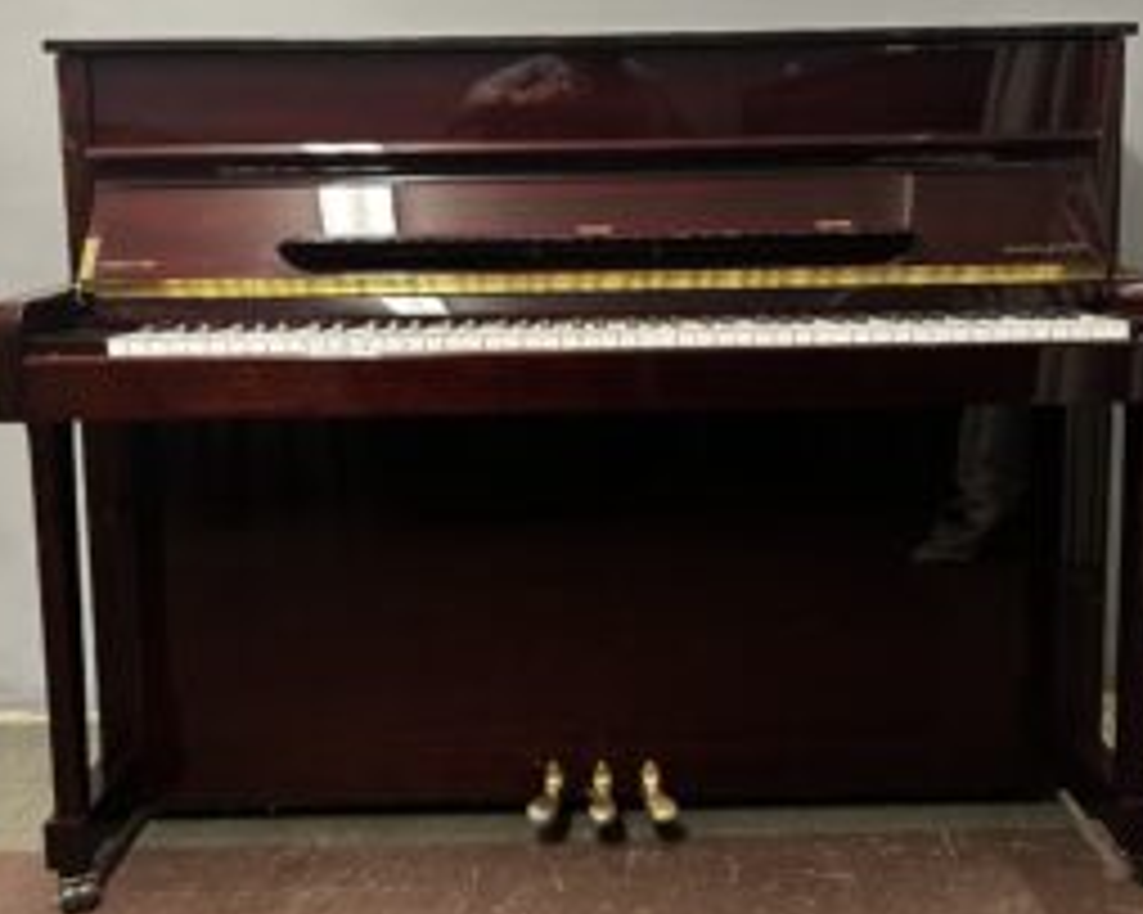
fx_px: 1184
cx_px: 578
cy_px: 311
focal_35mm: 35
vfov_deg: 41.7
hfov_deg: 51.5
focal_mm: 5.7
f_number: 1.5
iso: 320
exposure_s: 1/60
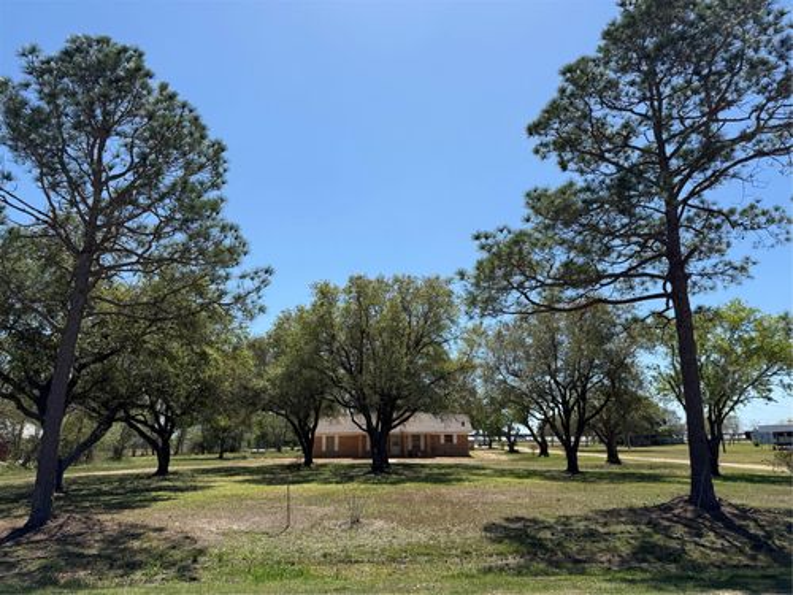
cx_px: 396
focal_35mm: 24
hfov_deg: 71.6
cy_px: 298
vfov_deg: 56.8
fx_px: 550
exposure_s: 1/4975
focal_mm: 6.76
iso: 80
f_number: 1.78
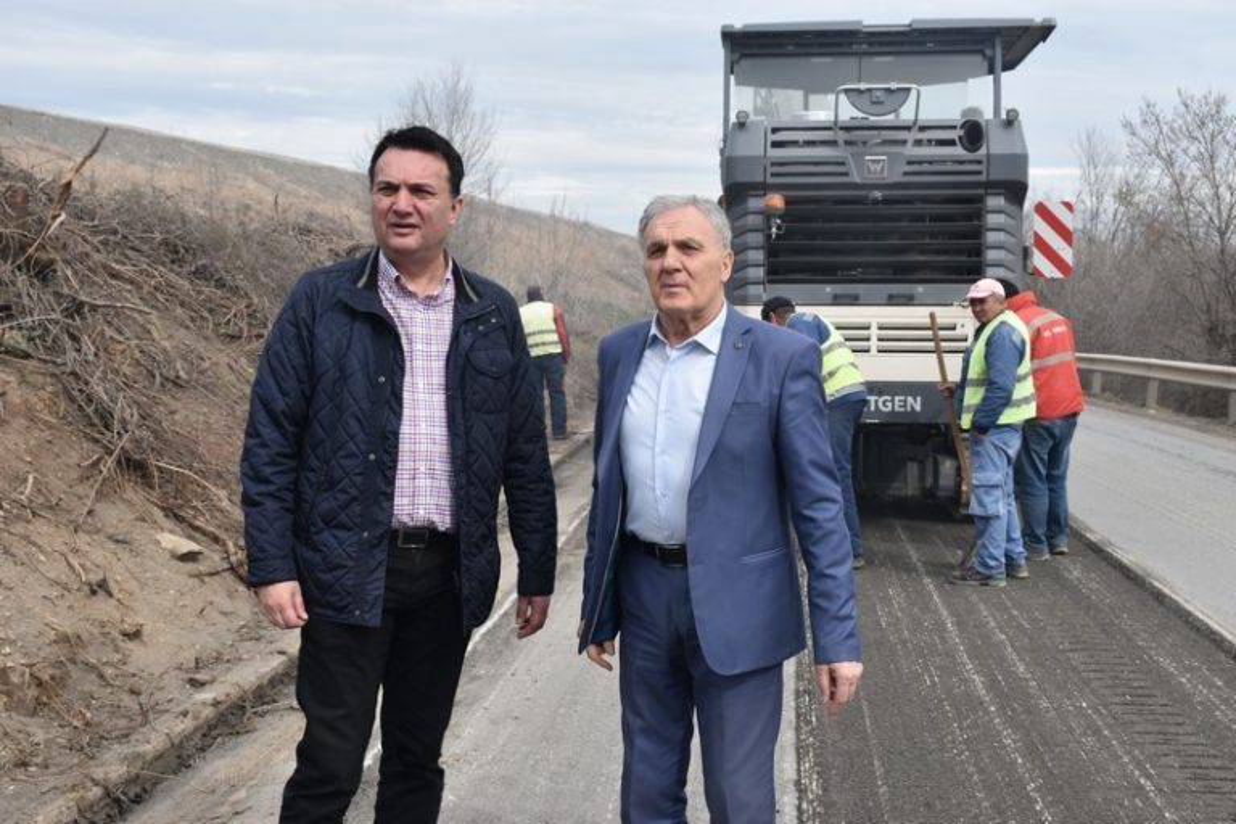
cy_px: 412
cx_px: 618
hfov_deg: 43.6
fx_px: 1545
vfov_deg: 29.9
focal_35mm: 45
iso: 200
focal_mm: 30
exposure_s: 1/320
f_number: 9
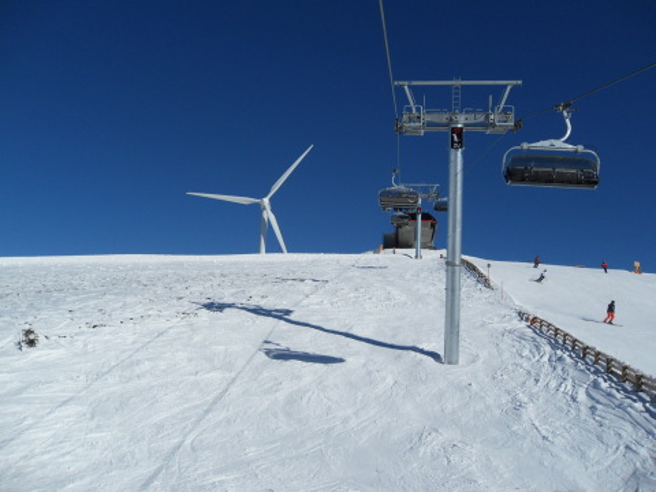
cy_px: 246
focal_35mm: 35
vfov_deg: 40.7
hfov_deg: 52.6
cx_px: 328
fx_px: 663
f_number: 8.2
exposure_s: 1/750
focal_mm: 6.3
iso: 80
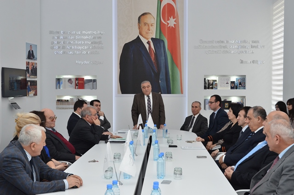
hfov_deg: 42.4
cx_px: 147
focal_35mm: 46
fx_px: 379
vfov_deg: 28.8
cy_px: 98
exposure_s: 1/125
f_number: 8
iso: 800
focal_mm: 31
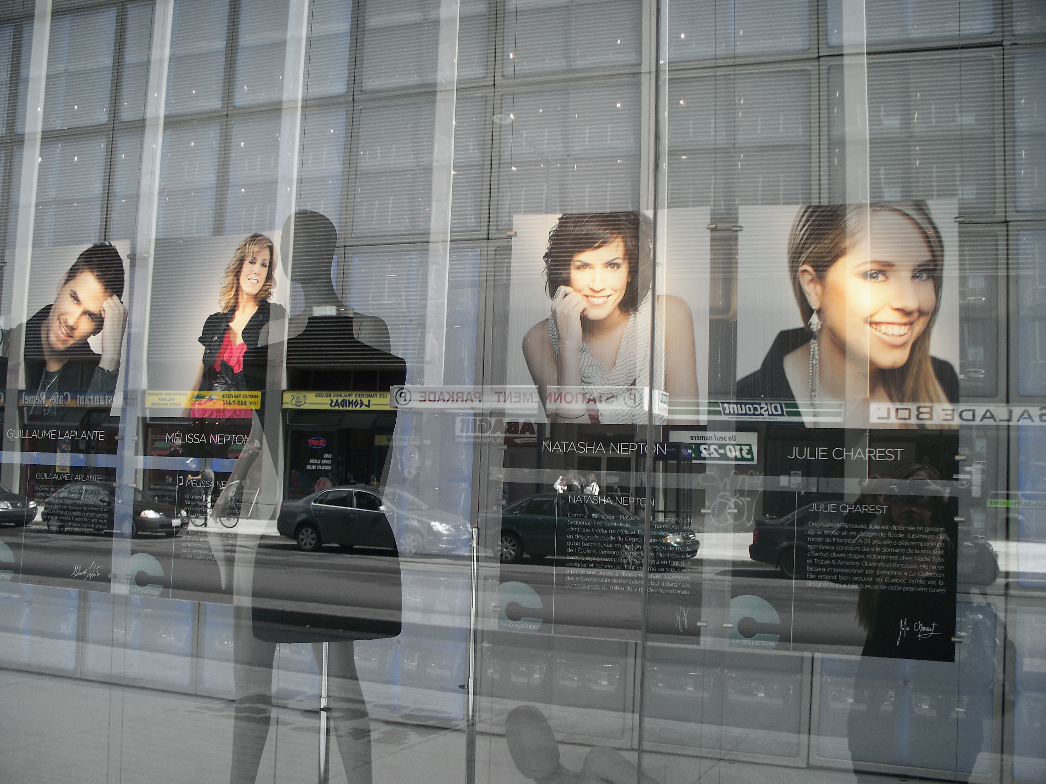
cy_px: 392
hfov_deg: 51.4
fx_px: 1088
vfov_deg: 39.7
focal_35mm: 36
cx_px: 523
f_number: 2.8
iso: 64
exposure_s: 1/80
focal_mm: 7.54
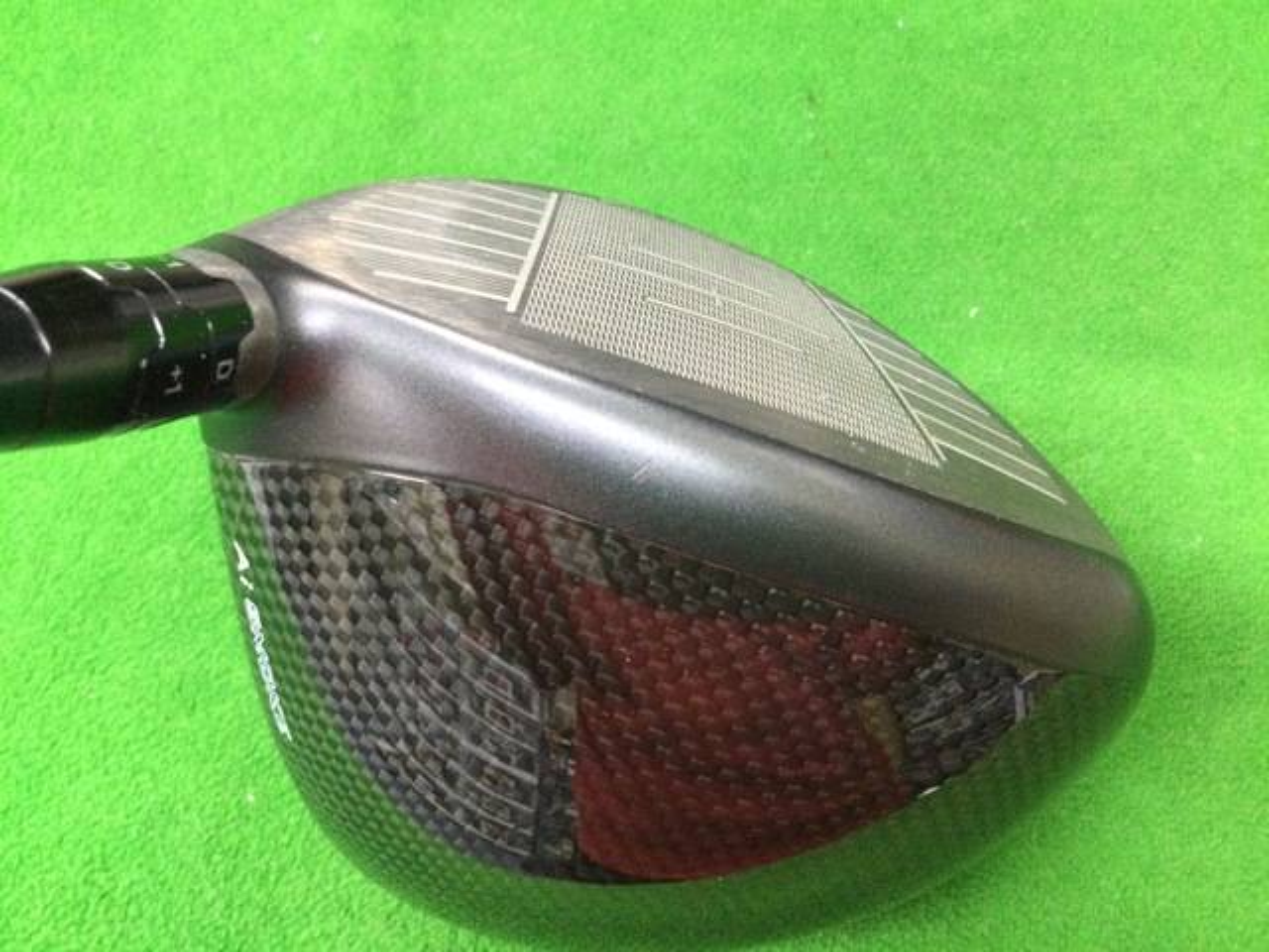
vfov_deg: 45.4
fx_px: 1136
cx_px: 634
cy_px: 476
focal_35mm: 31
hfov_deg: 58.4
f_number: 2.4
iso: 200
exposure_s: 1/20
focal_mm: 3.3
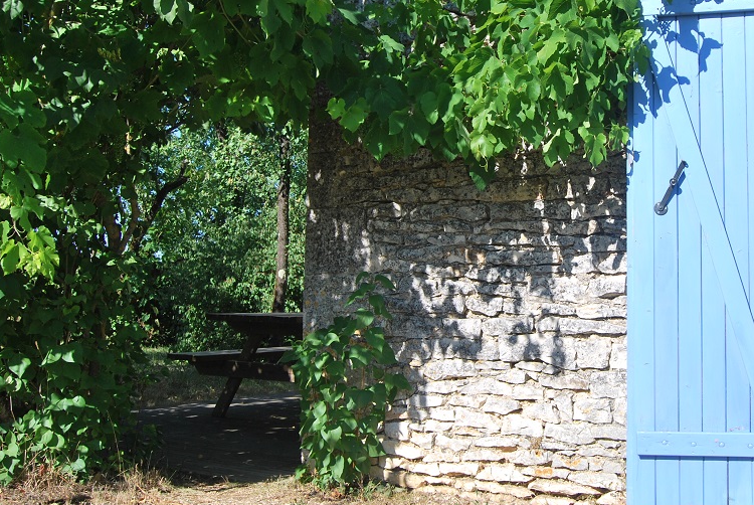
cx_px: 535
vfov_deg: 31.2
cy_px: 207
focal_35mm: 43
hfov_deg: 44.3
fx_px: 902
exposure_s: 1/200
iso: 100
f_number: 7.1
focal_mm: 18
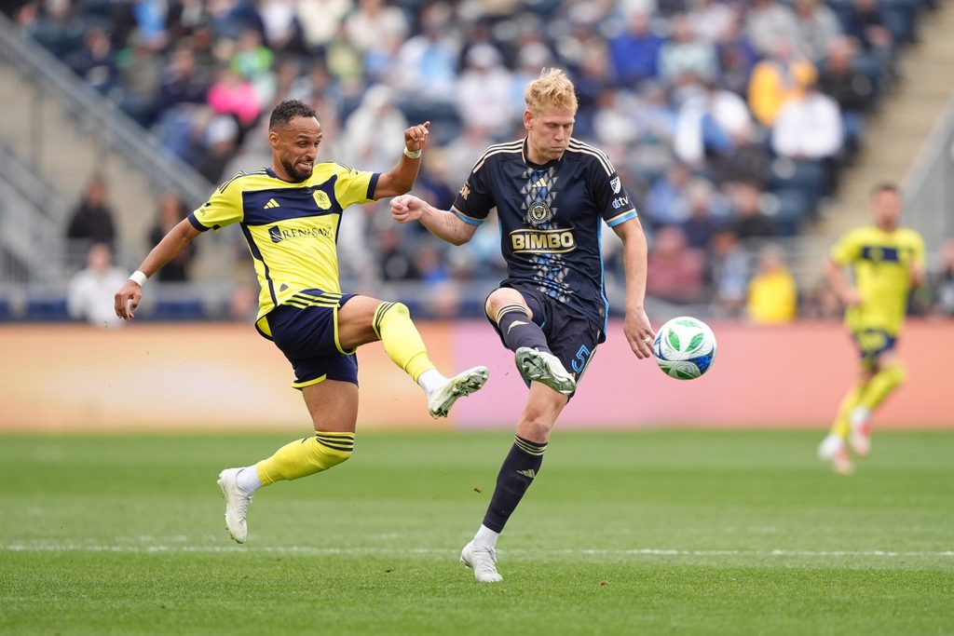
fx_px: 10601
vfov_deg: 3.4
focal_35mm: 400
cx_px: 477
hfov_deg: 5.2
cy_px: 318
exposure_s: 1/2500
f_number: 2.8
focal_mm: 400
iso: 1250
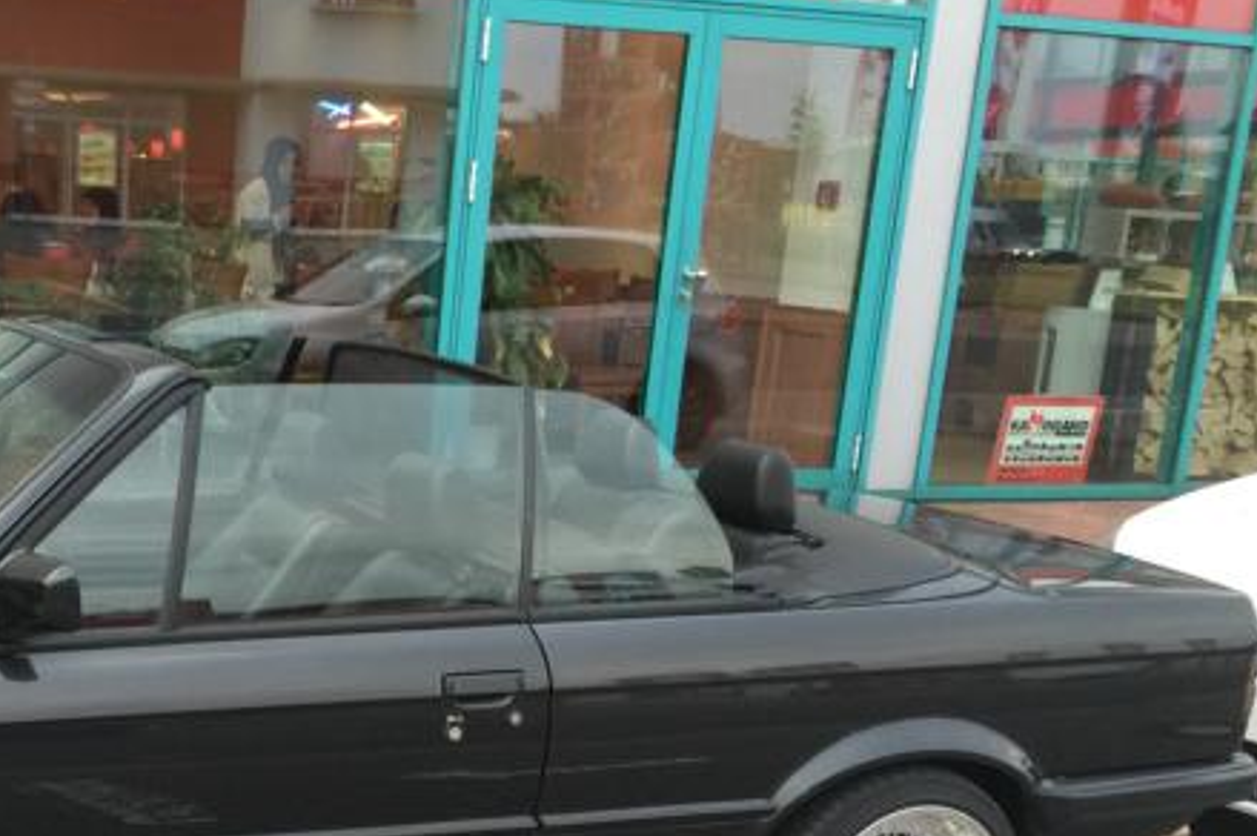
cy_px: 742
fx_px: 1919
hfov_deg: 34.3
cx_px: 126
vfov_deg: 23.9
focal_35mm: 55
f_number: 2.2
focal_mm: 4.15
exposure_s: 1/17
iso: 50
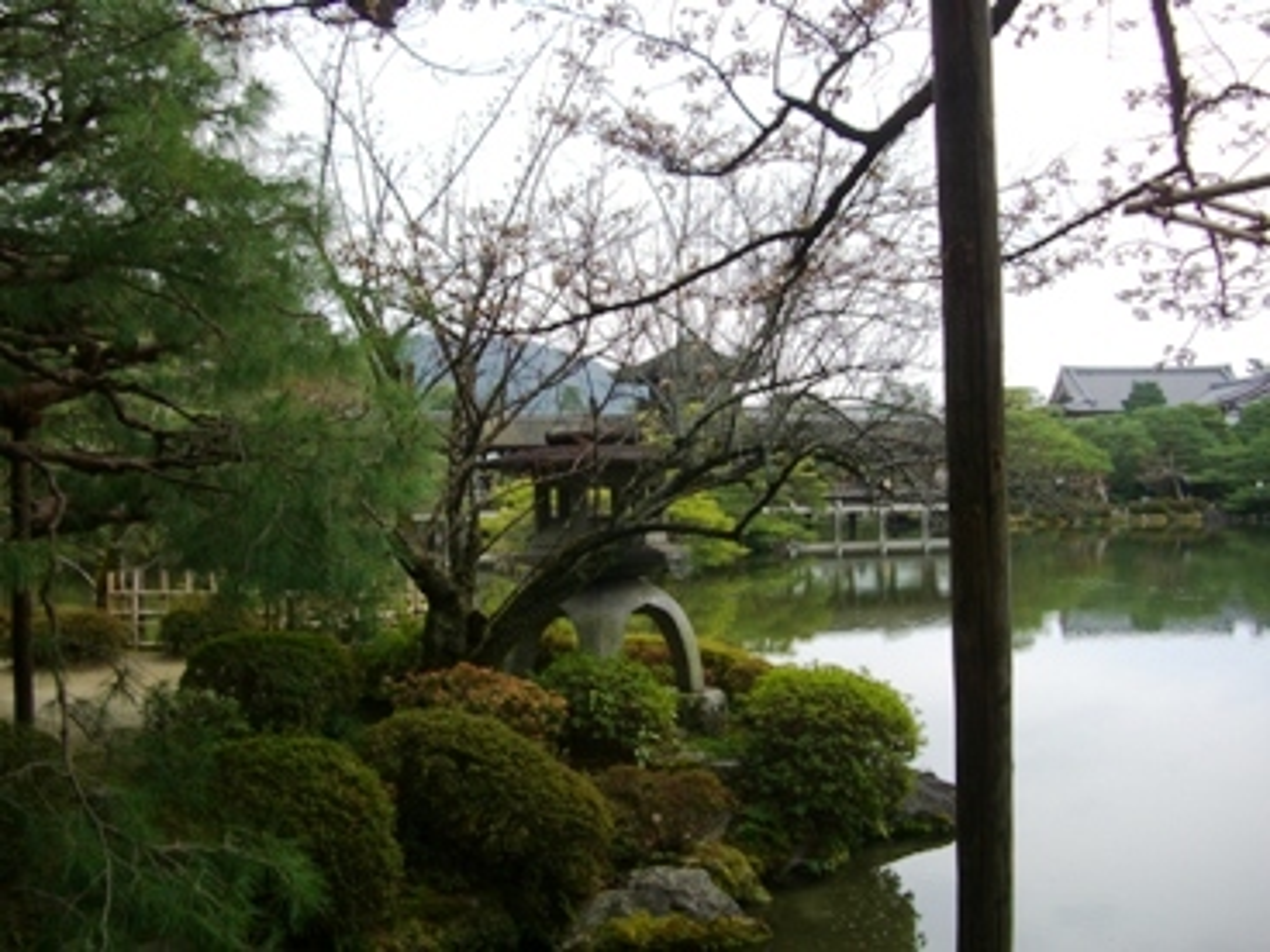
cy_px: 476
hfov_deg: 49.0
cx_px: 635
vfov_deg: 37.7
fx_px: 1394
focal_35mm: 38
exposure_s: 1/250
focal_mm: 7.9
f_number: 2.8
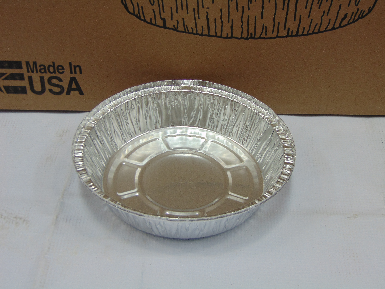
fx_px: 667
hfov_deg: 32.2
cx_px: 192
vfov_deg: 24.4
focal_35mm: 60
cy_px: 144
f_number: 3.6
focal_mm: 10.8
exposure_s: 1/50
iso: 80
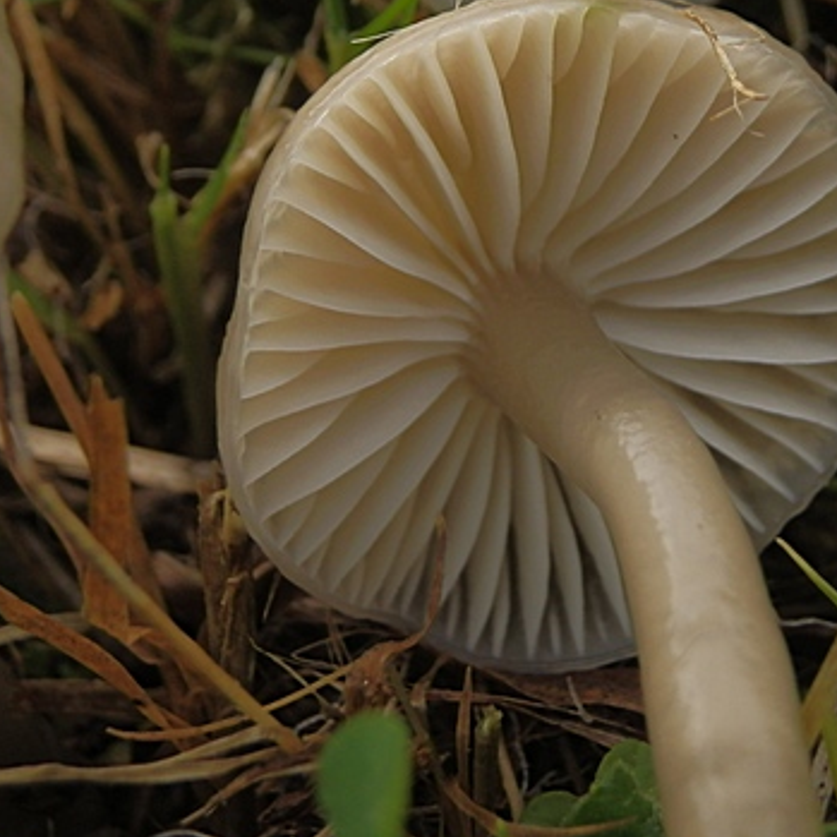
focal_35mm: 75
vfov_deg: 22.7
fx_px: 2052
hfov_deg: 22.9
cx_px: 576
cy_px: 163
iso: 100
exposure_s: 1/320
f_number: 3.9
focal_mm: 6.7
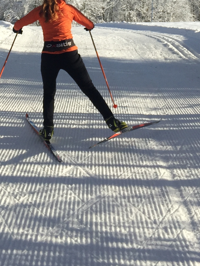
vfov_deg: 23.1
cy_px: -60
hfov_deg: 19.1
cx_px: 72
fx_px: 593
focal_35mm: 77
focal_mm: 4.15
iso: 32
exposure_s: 1/2083
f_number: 2.2
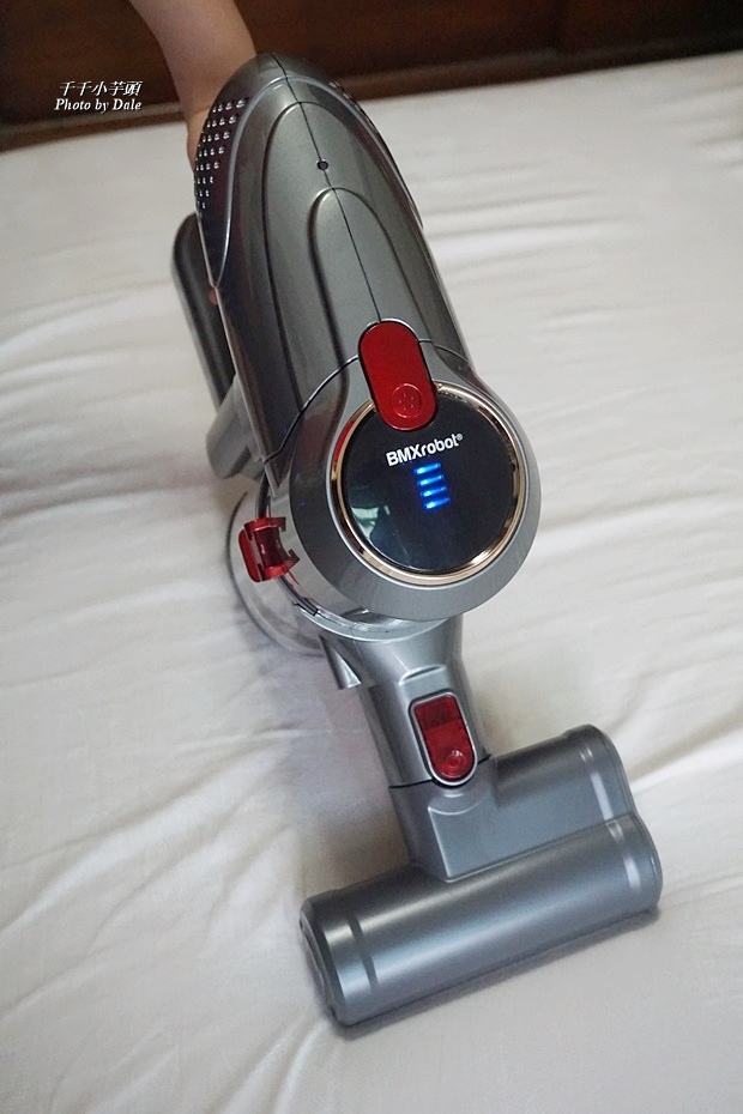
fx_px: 1207
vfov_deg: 49.6
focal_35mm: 39
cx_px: 372
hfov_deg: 34.2
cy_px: 557
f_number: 4.5
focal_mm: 26
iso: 3200
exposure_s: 1/160
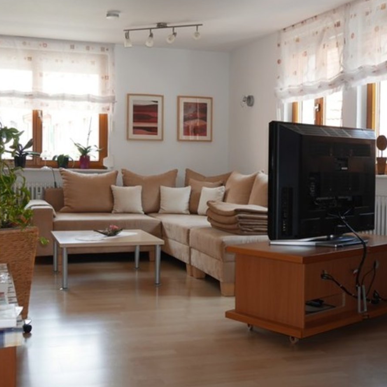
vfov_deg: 35.4
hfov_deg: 35.4
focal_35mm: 48
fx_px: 607
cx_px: 188
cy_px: 191
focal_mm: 20
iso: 200
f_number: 4.5
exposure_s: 1/50
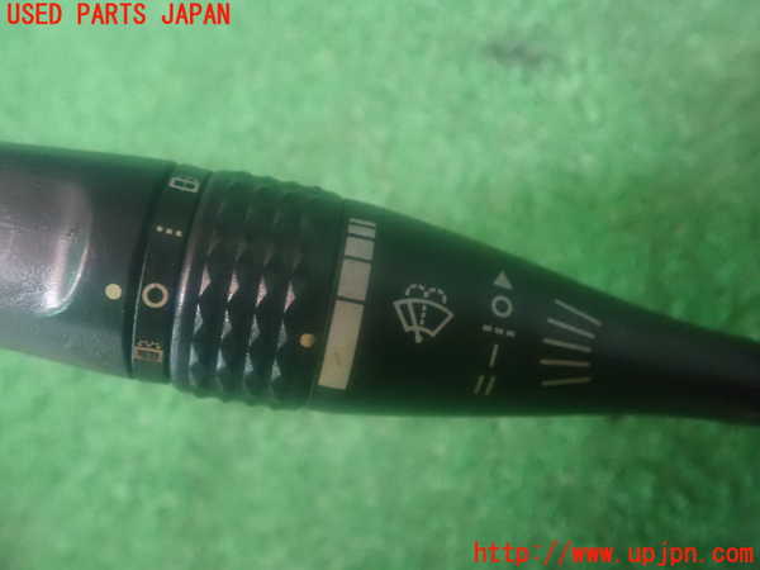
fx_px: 659
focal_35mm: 30
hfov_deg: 60.0
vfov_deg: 46.8
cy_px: 285
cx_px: 380
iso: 1600
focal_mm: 5.5
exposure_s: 1/20
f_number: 2.3
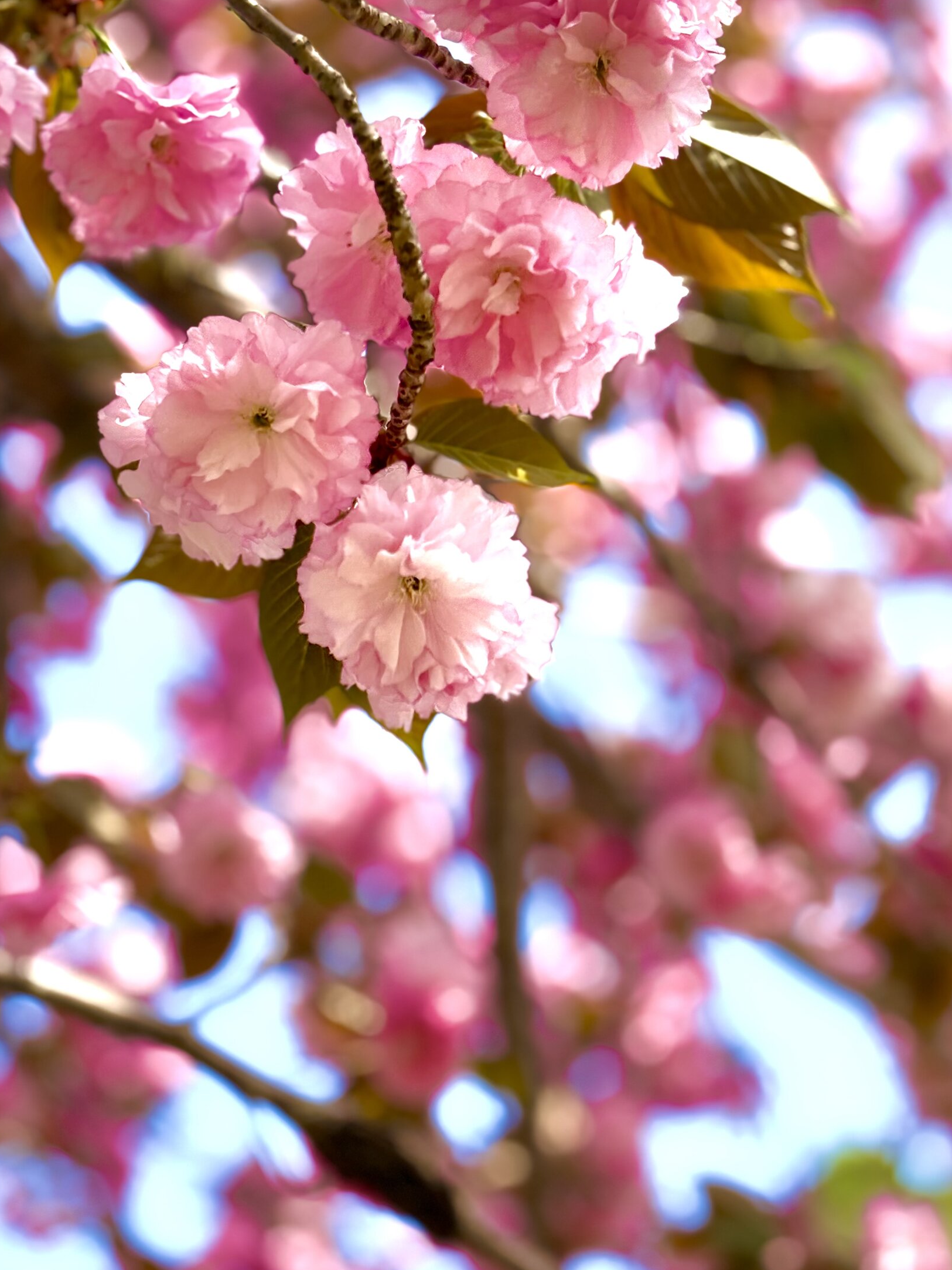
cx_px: 524
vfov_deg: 30.3
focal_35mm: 64
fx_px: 2346
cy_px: 610
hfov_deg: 22.9
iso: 50
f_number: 1.6
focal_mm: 5.96
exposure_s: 1/1241
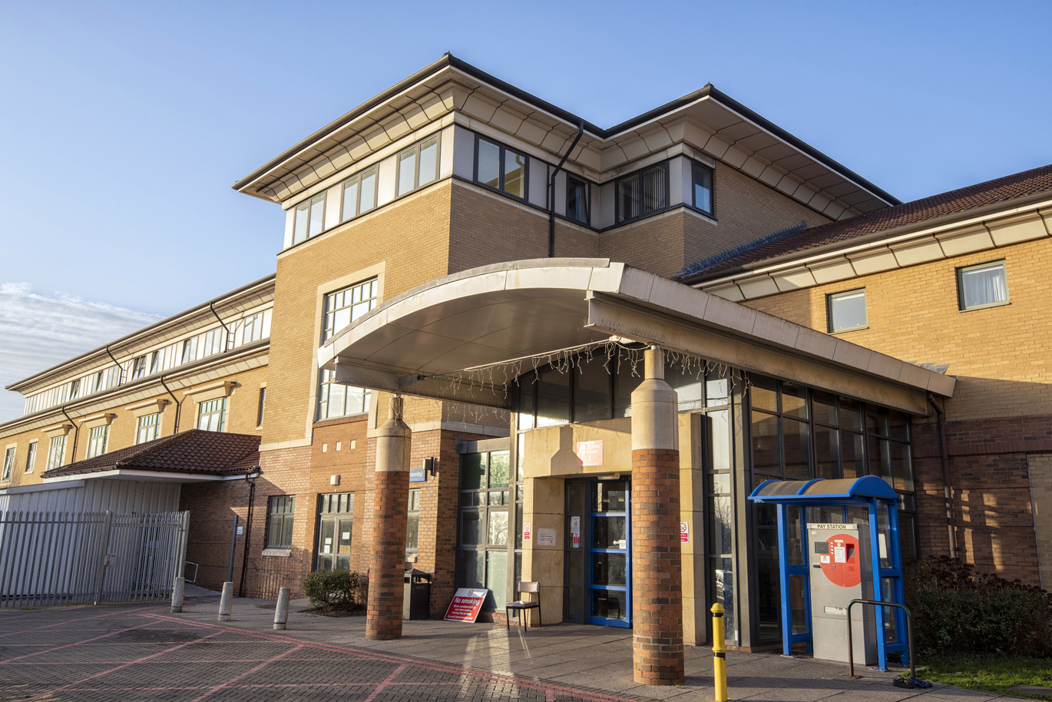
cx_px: 526
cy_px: 351
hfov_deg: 61.9
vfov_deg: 43.6
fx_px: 877
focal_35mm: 30
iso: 200
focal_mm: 30
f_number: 9
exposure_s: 1/100
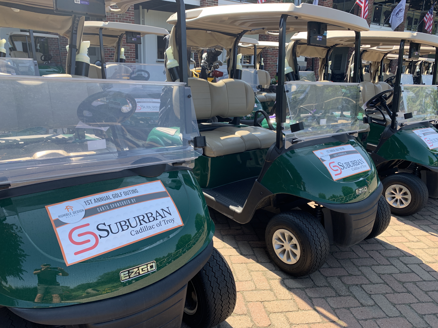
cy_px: 164
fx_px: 329
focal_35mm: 26
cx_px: 219
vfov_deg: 53.1
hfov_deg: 67.3
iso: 25
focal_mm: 4.25
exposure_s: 1/457
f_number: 1.8
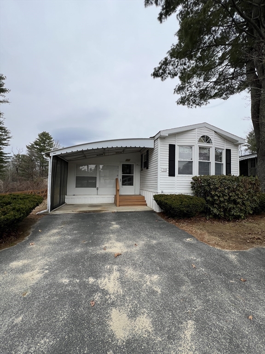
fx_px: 133
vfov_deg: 106.2
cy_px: 177
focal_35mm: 13
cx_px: 132
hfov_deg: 89.9
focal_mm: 1.57
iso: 32
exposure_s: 1/1179
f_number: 1.8
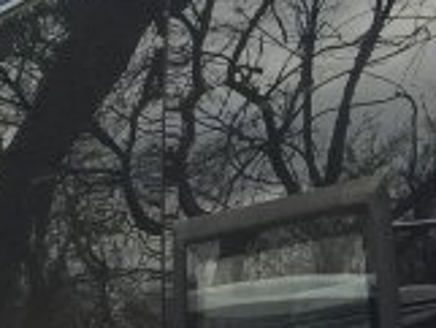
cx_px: 731
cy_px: 499
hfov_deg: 10.4
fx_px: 2269
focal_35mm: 180
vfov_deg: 8.1
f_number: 2.2
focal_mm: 4.15
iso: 32
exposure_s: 1/353
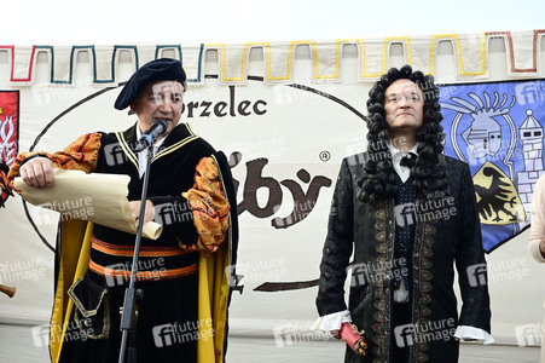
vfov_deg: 34.2
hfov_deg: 49.6
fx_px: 590
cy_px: 182
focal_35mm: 39
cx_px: 272
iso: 400
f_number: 5.6
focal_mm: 39
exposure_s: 1/320
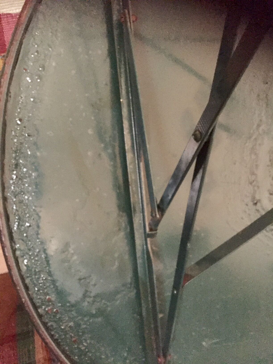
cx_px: 136
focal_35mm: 29
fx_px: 305
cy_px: 182
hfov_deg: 48.2
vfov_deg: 61.7
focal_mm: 4.15
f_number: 2.2
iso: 1600
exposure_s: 1/17
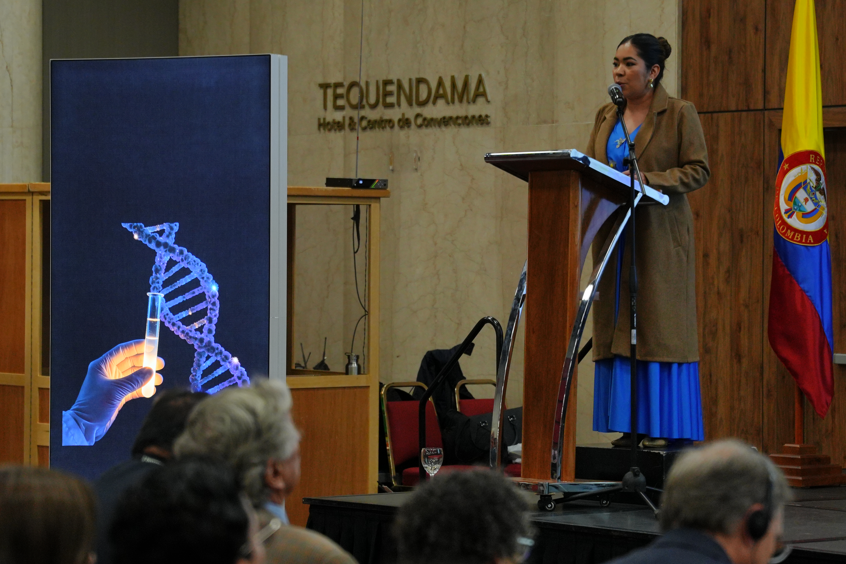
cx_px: 477
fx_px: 3125
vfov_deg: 10.3
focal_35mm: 133
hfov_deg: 15.4
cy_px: 291
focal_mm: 70
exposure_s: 1/80
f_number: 2.8
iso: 640
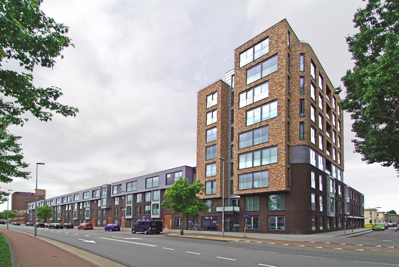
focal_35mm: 18
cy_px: 134
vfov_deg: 67.5
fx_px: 200
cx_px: 200
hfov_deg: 89.9
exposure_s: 1/180
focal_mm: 12
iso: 160
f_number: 13
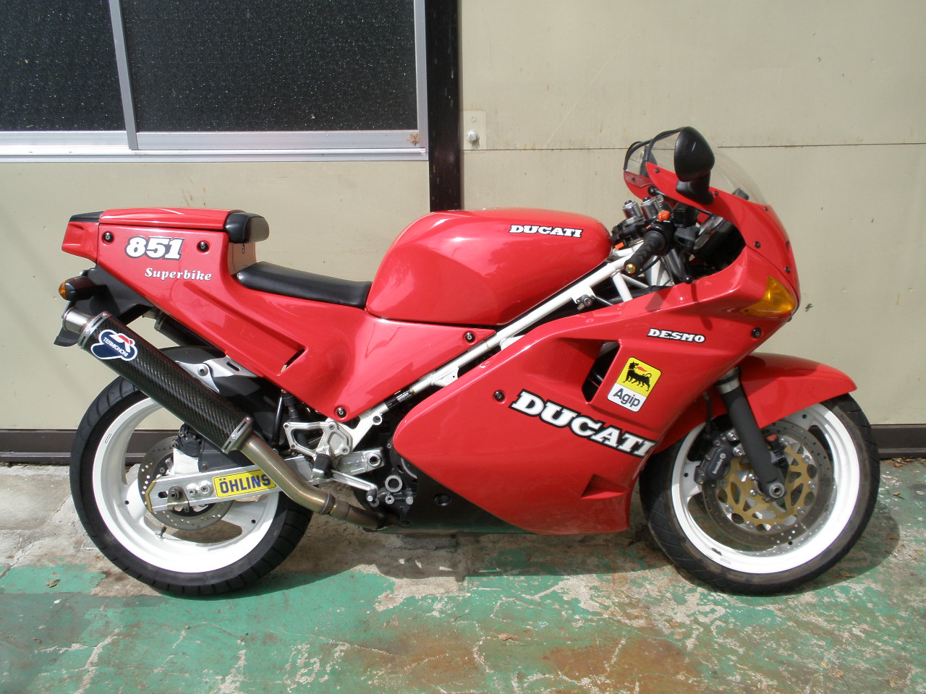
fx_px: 990
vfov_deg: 38.7
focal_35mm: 37
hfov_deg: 50.1
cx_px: 463
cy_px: 347
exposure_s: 1/80
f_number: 10
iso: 64
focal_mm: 6.6
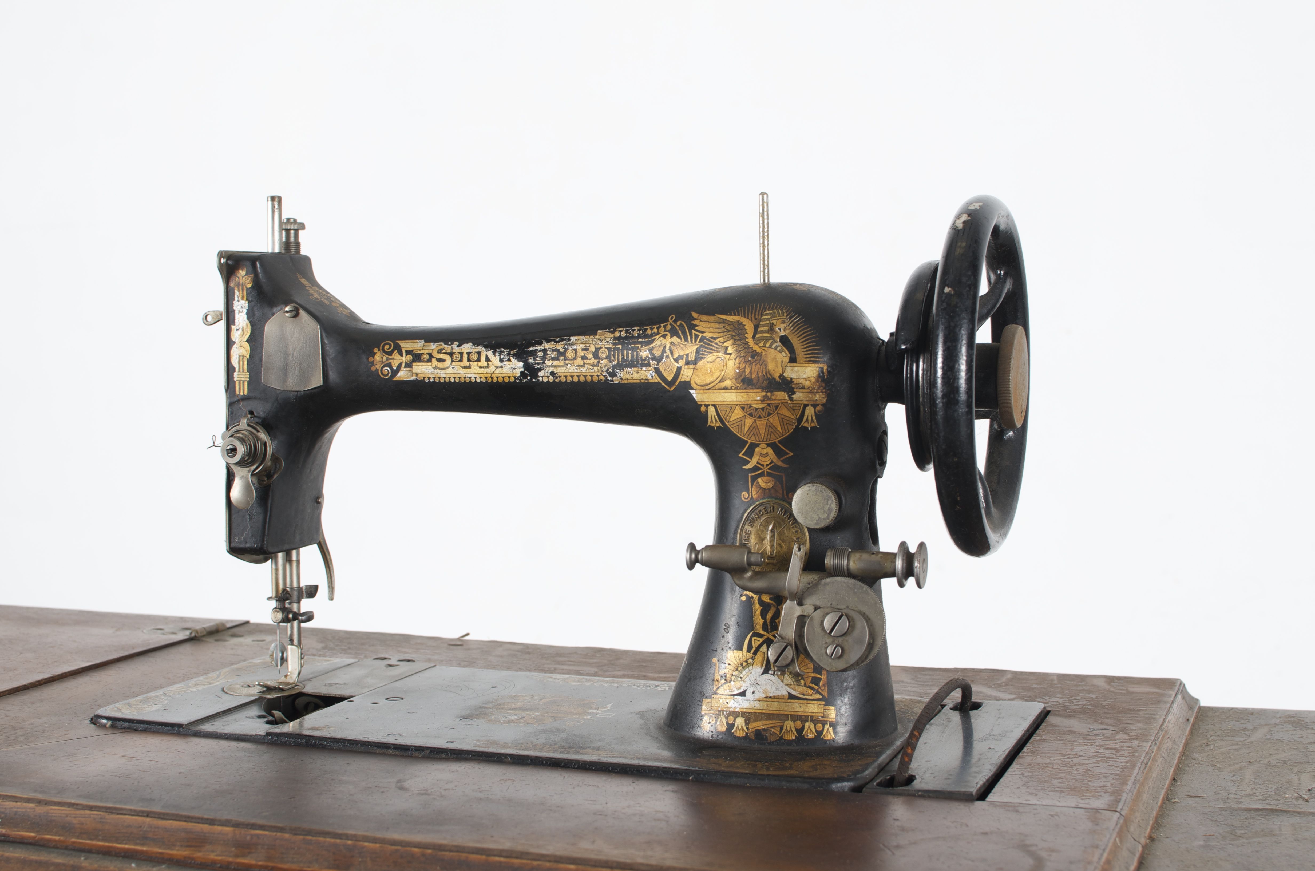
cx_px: 658
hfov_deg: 37.9
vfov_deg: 25.6
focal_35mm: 52
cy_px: 436
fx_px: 1914
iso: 100
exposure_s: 1/125
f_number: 6.3
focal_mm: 35
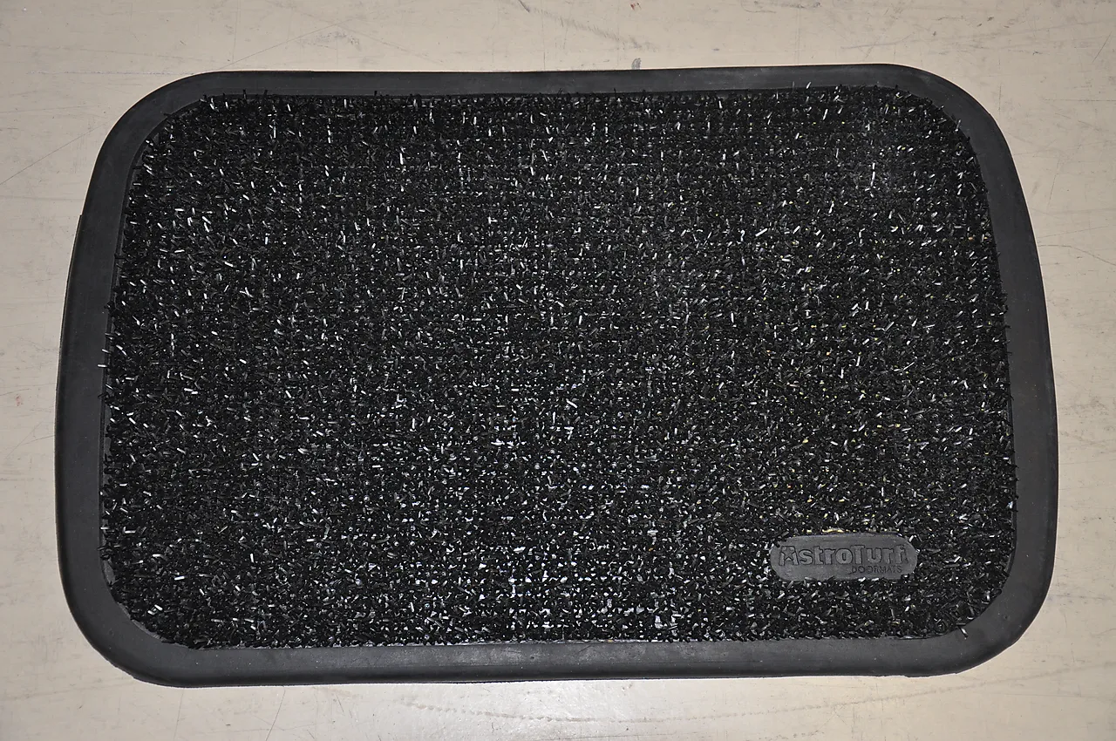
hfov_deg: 37.9
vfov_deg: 25.7
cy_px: 370
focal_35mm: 52
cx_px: 558
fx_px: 1625
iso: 800
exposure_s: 1/60
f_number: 4.5
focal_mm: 35
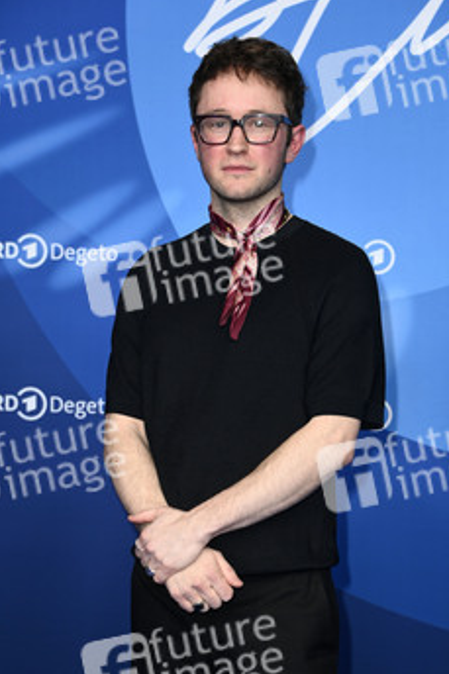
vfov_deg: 18.0
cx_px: 239
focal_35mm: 114
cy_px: 368
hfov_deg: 12.0
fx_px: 2135
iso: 1000
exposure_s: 1/250
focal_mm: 98
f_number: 5.6
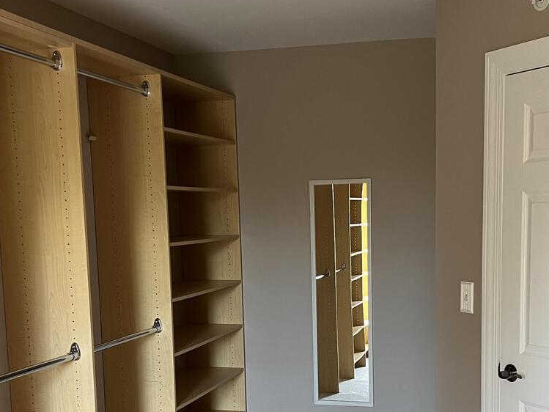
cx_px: 322
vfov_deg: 28.6
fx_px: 793
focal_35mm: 50
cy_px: 317
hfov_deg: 38.1
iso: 125
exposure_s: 1/79
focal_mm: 5.7
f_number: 1.5
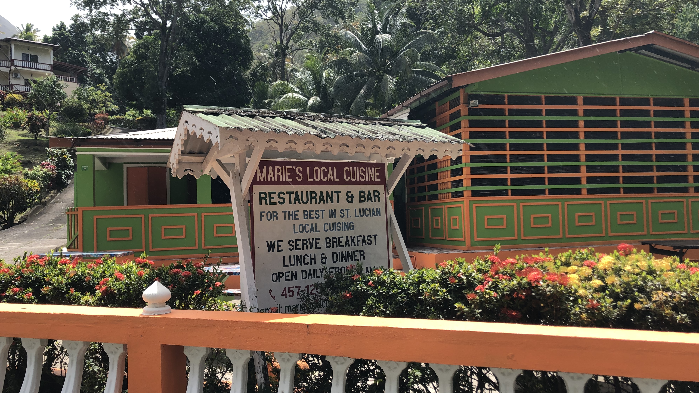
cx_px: 348
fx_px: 575
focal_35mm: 31
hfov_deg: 62.6
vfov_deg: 37.8
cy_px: 205
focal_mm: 4
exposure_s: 1/750
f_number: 1.8
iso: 20
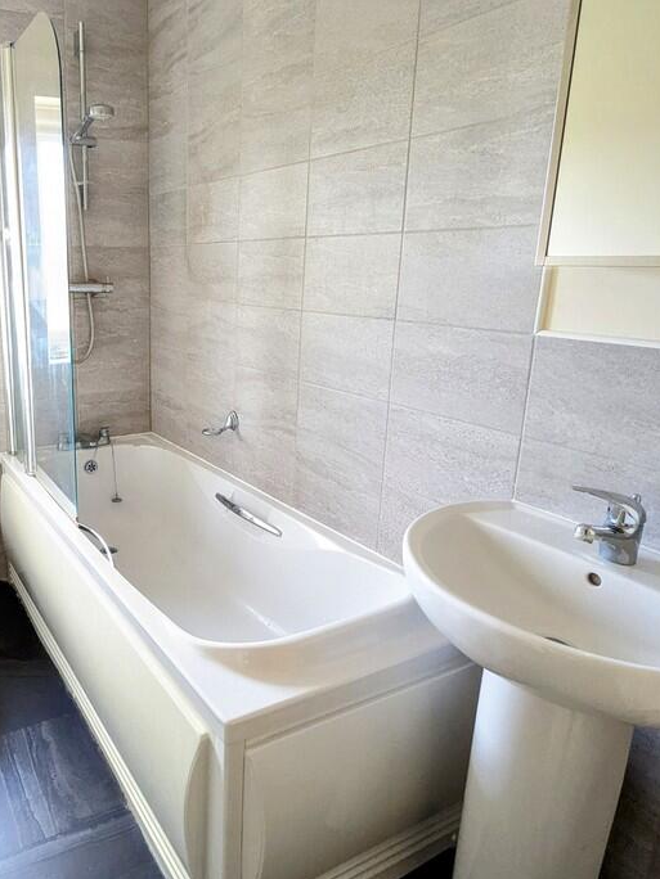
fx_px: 610
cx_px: 140
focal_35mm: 24
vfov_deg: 71.5
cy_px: 412
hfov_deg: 53.4
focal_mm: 2.35
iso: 568
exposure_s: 1/60
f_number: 2.2
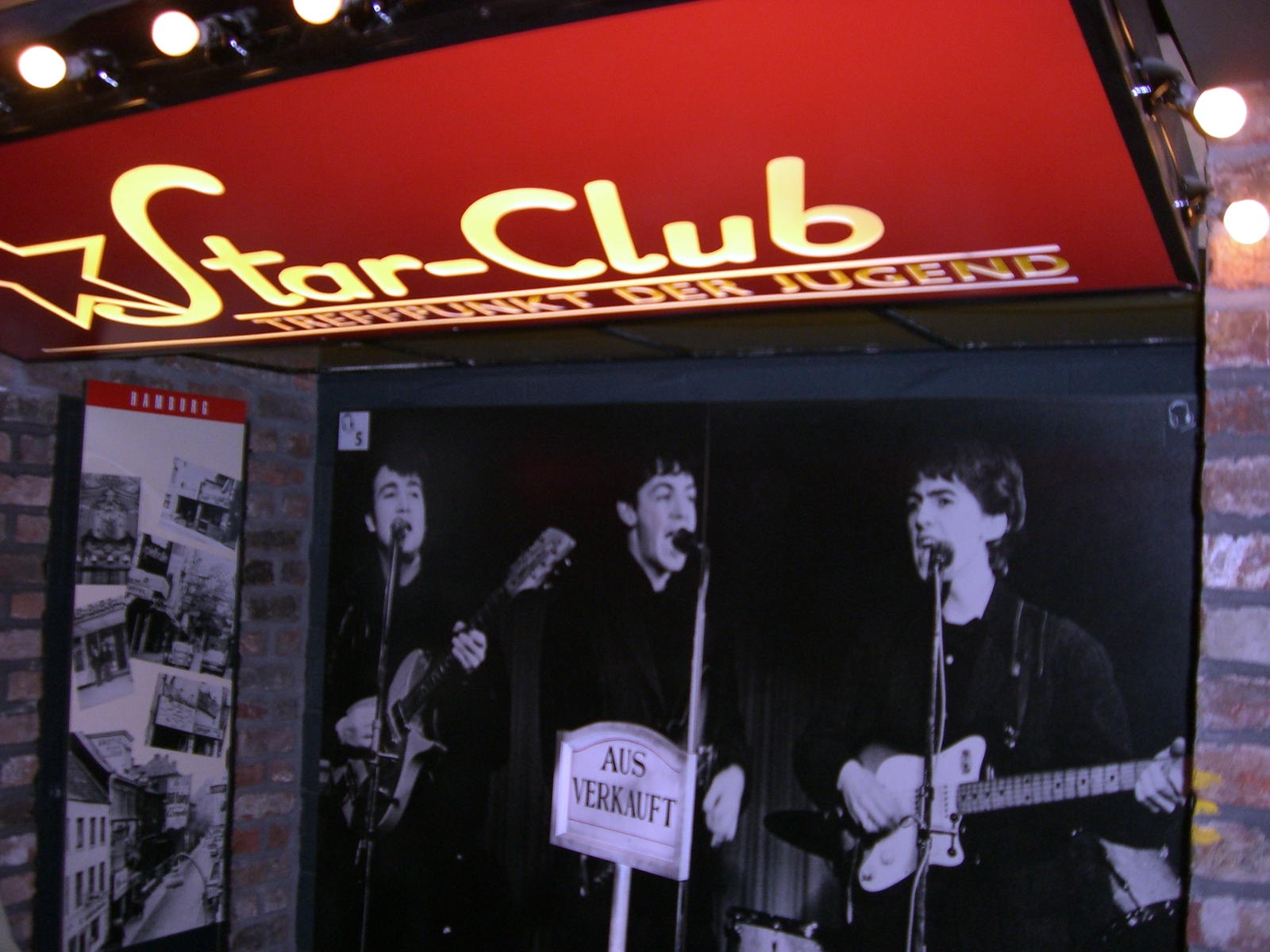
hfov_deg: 49.0
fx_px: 1394
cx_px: 635
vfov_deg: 37.7
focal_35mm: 38
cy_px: 476
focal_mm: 6.2
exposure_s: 1/60
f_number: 2.7
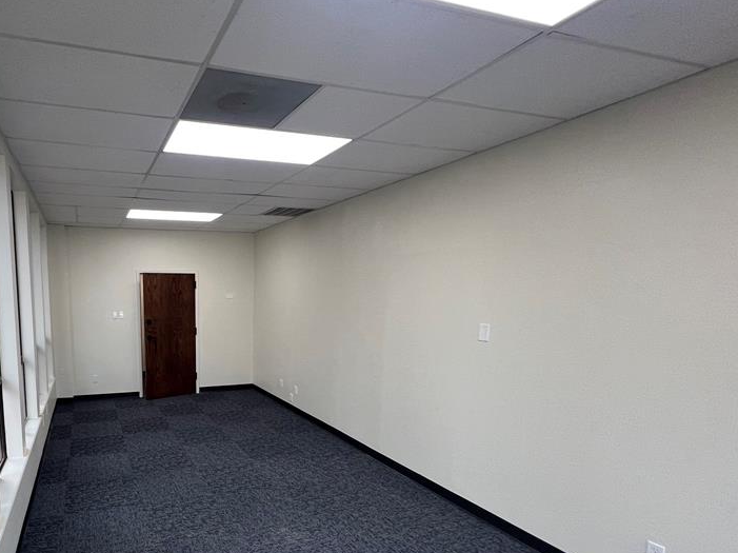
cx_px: 207
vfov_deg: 67.5
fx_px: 405
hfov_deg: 79.8
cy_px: 349
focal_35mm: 19
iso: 100
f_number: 1.8
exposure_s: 1/120
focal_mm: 1.57
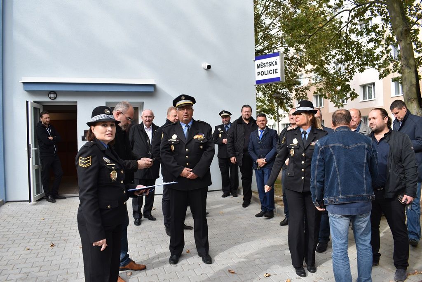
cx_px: 211
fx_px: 317
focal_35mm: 27
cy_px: 141
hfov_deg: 67.4
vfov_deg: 47.9
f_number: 6.3
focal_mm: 18
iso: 100
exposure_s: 1/160
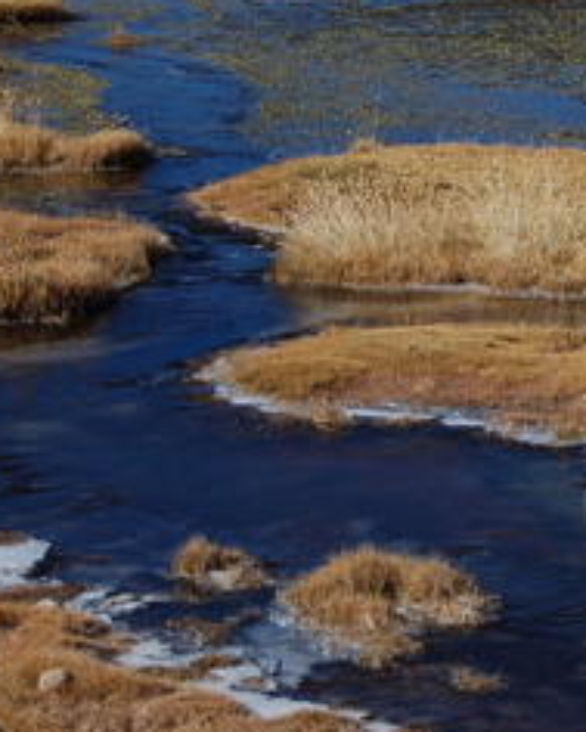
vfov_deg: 11.8
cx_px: 766
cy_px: 279
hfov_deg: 9.3
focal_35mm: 164
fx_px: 3553
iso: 200
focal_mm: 50
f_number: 5
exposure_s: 1/1600
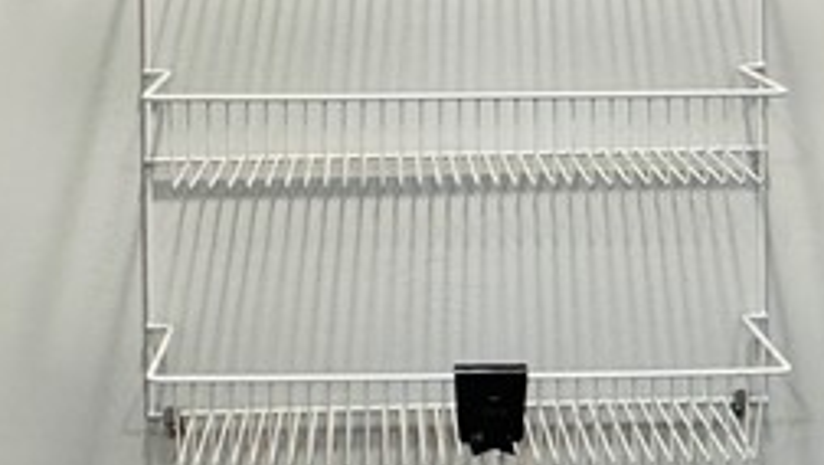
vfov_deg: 18.5
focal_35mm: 62
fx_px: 1355
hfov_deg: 33.8
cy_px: -85
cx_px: 428
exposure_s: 1/120
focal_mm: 2.22
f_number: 2.2
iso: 250
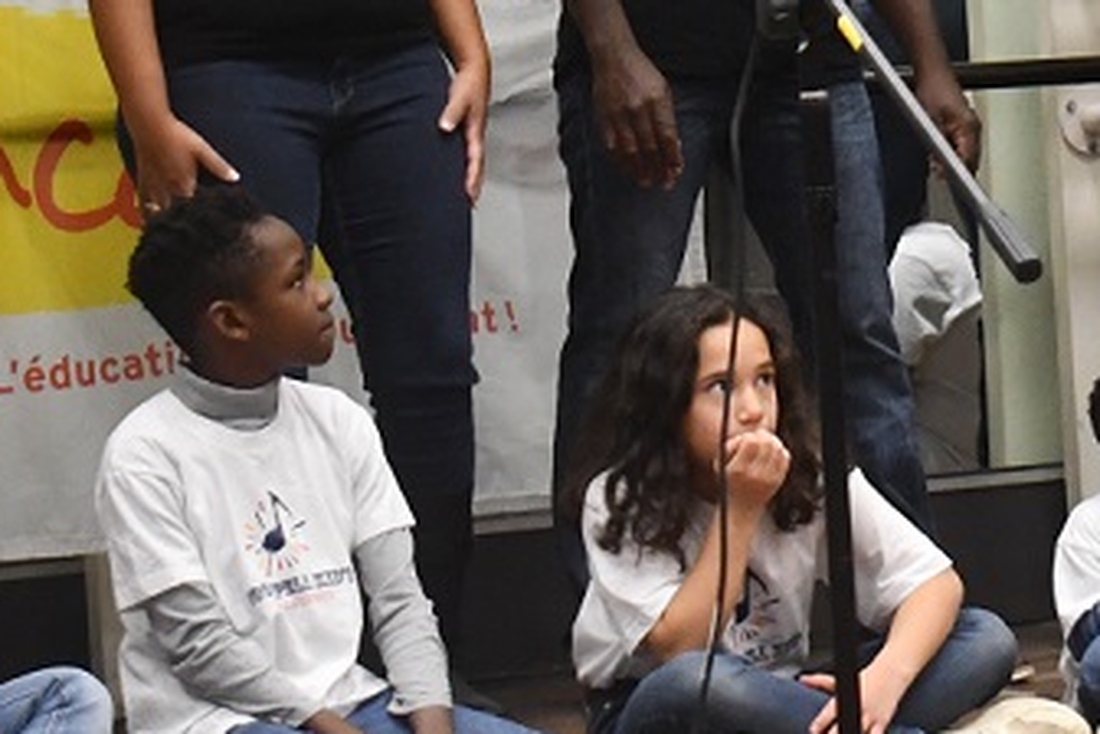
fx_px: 6386
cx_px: 1185
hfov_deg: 9.8
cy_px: -33
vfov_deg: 6.5
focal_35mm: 209
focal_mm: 40
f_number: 5.6
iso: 2500
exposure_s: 1/125
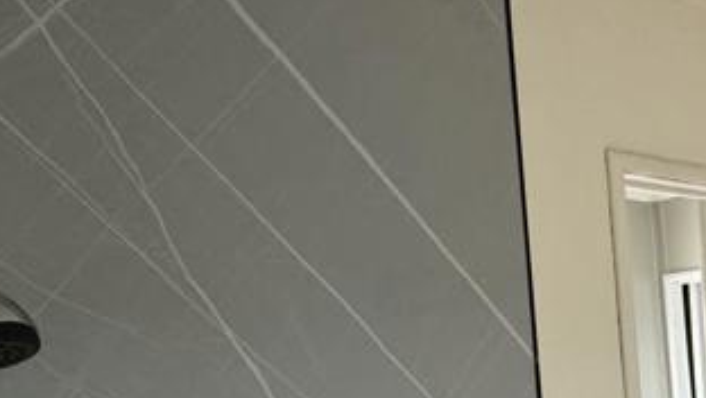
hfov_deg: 34.9
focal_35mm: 50
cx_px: 797
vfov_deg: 22.8
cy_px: 425
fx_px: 937
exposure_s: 1/83
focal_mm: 2.22
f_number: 2.2
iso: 320
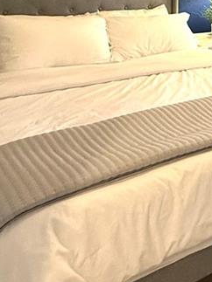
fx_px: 425
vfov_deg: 34.6
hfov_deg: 23.7
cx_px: 296
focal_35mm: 52
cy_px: 25
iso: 400
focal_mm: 2.22
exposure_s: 1/120
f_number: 2.2
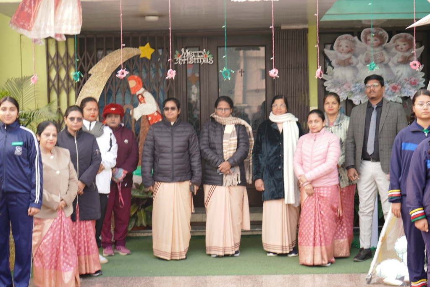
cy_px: 144
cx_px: 215
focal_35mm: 67
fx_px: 800
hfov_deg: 30.1
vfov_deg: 20.3
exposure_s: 1/25
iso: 50
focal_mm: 67
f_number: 5.6
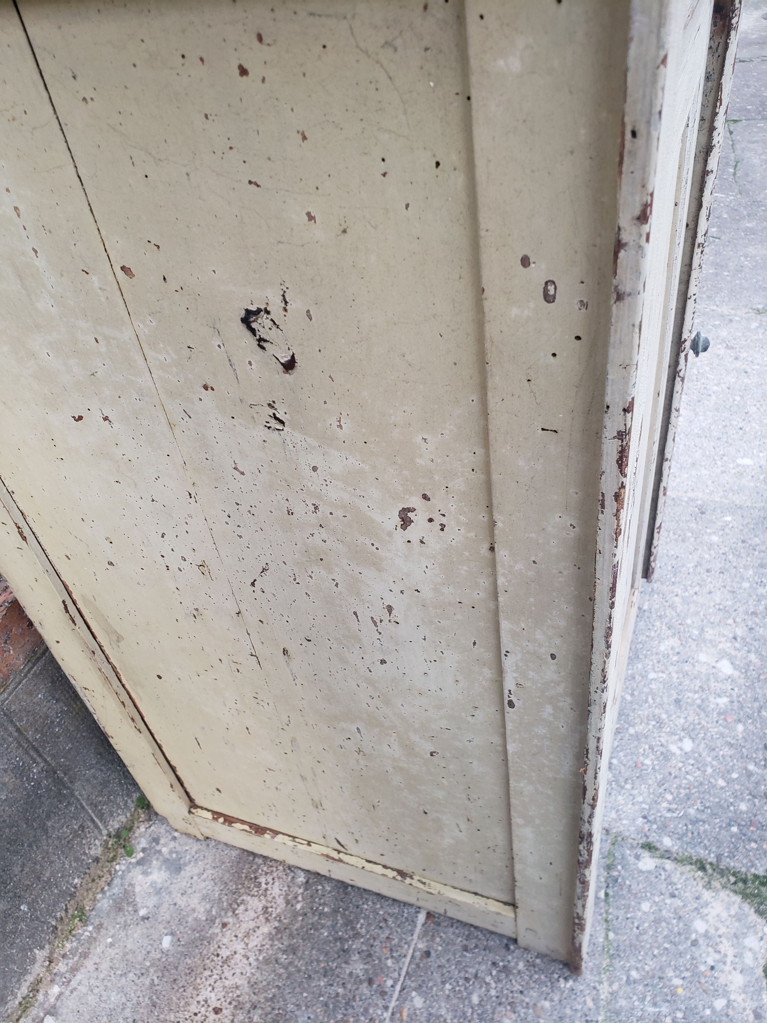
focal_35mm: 26
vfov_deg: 67.3
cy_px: 512
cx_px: 384
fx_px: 768
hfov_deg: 53.1
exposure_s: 1/60
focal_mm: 4.3
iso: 125
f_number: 2.4
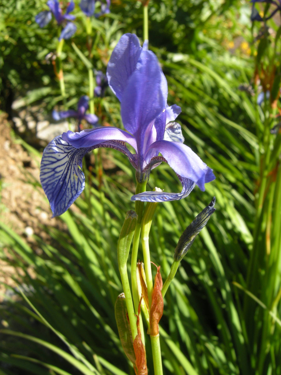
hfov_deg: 40.7
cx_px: 140
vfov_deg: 52.6
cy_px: 188
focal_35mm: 35
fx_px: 379
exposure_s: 1/138
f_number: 4.8
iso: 64
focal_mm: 7.5
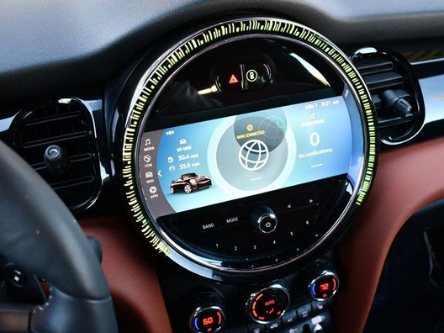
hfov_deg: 44.6
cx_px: 258
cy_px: 174
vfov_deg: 34.3
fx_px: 539
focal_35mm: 42
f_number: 3.5
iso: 800
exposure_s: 1/200
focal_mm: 18
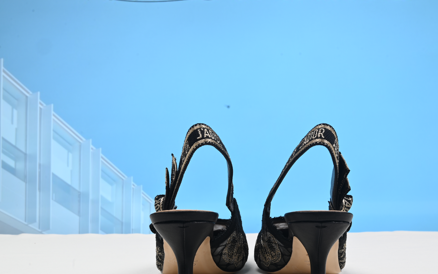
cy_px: 141
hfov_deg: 38.7
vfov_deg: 24.9
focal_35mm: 52
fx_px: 621
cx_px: 262
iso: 100
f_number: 16
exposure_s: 1/2.5
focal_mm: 40
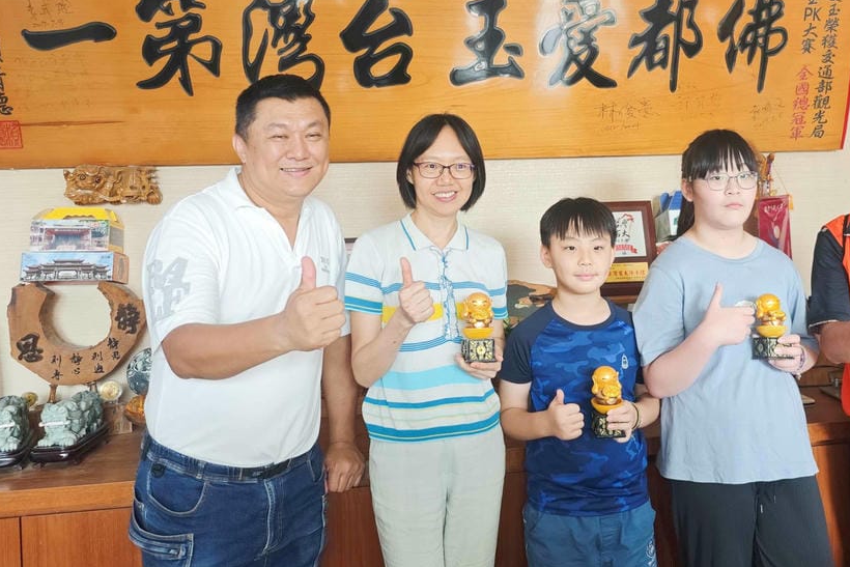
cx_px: 536
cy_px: 198
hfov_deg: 53.8
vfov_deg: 37.5
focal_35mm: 35
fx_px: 826
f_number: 1.63
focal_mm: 8.72
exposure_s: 1/60
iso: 200
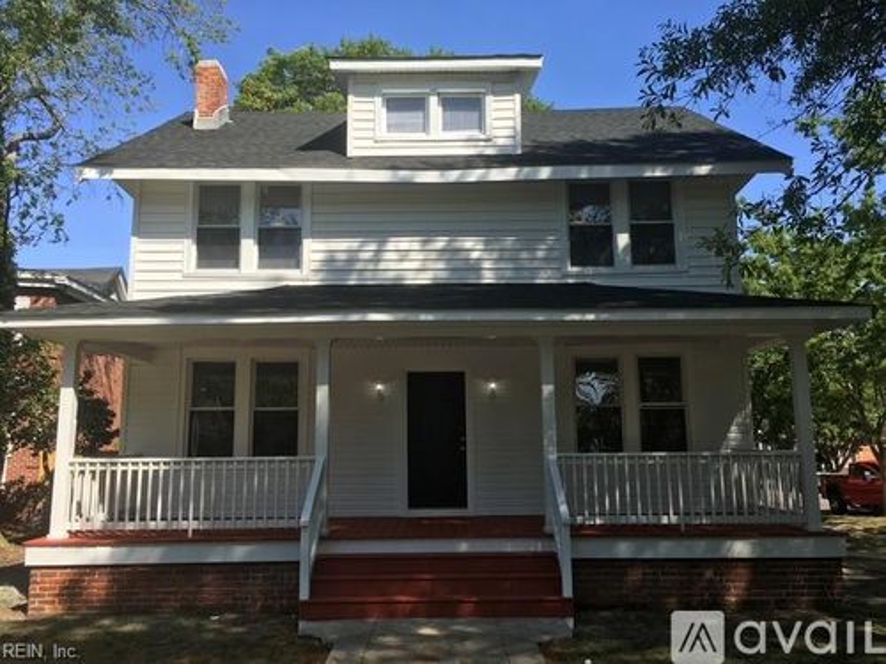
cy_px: 332
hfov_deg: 61.7
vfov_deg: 48.2
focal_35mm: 29
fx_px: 742
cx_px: 443
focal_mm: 4.15
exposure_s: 1/1083
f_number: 2.2
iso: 25
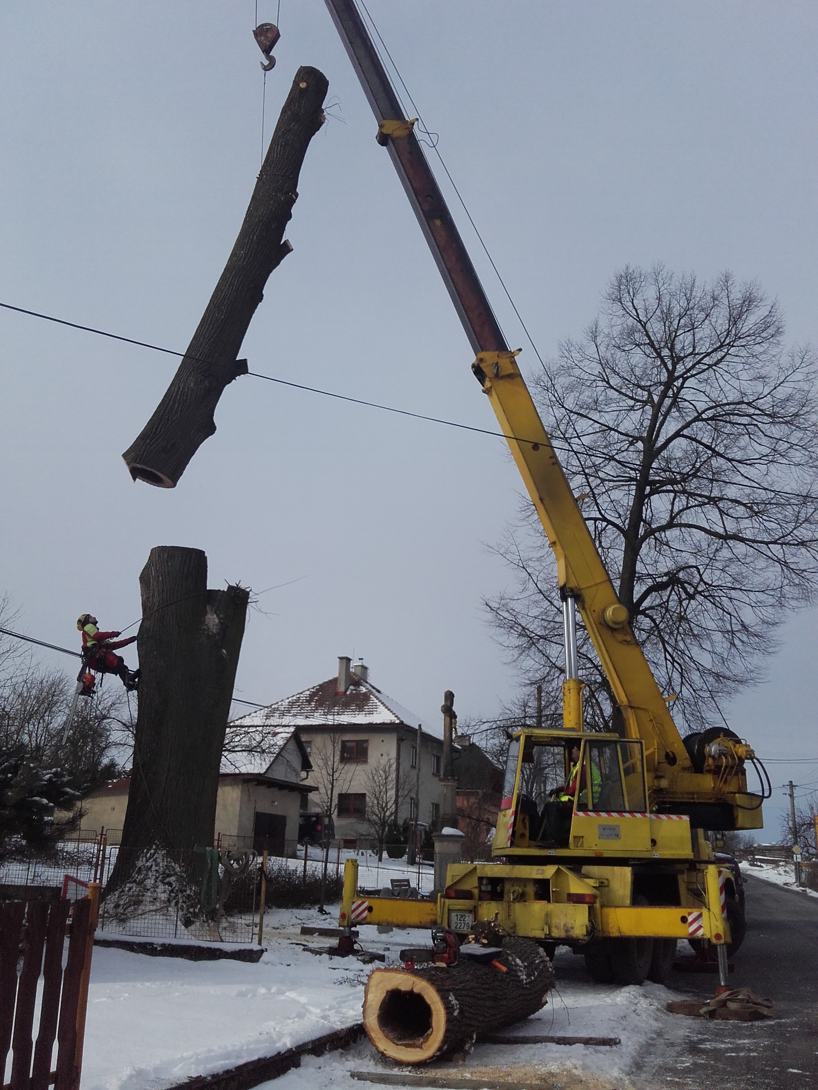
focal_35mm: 31
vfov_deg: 58.4
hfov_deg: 45.4
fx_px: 977
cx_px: 409
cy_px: 545
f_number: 2.2
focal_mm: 3.31
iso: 50
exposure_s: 1/1771
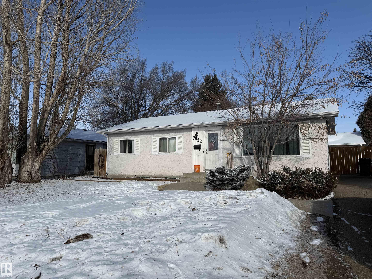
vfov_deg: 56.8
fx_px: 258
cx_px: 186
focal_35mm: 24
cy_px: 140
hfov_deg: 71.6
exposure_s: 1/11905
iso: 80
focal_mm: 6.76
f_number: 1.78
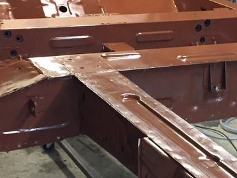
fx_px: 596
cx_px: 166
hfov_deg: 22.4
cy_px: 173
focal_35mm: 87
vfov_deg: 16.7
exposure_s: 1/25
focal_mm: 4.15
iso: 250
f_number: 2.2
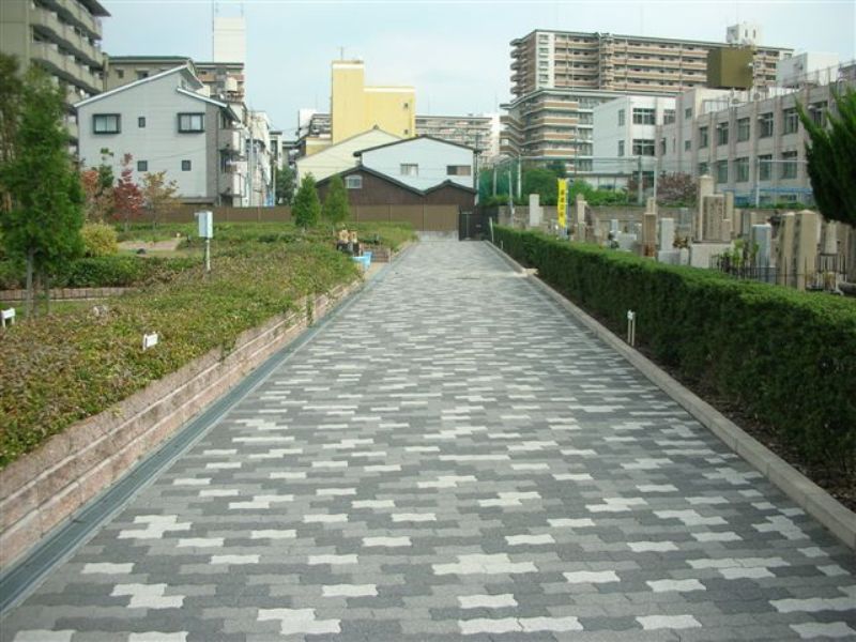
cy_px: 321
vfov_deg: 40.7
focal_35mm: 35
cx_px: 428
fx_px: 865
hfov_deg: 52.6
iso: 50
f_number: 8.5
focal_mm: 5.8
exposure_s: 1/50.6
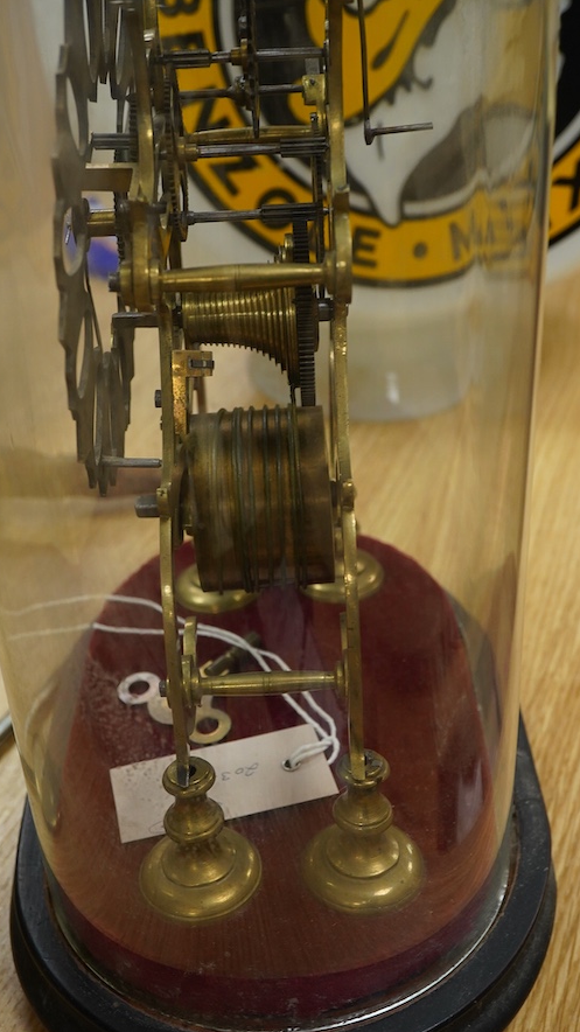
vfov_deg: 42.9
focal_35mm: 48
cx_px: 298
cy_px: 524
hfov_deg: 24.9
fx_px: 1313
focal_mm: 30
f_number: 9
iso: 1250
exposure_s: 1/125
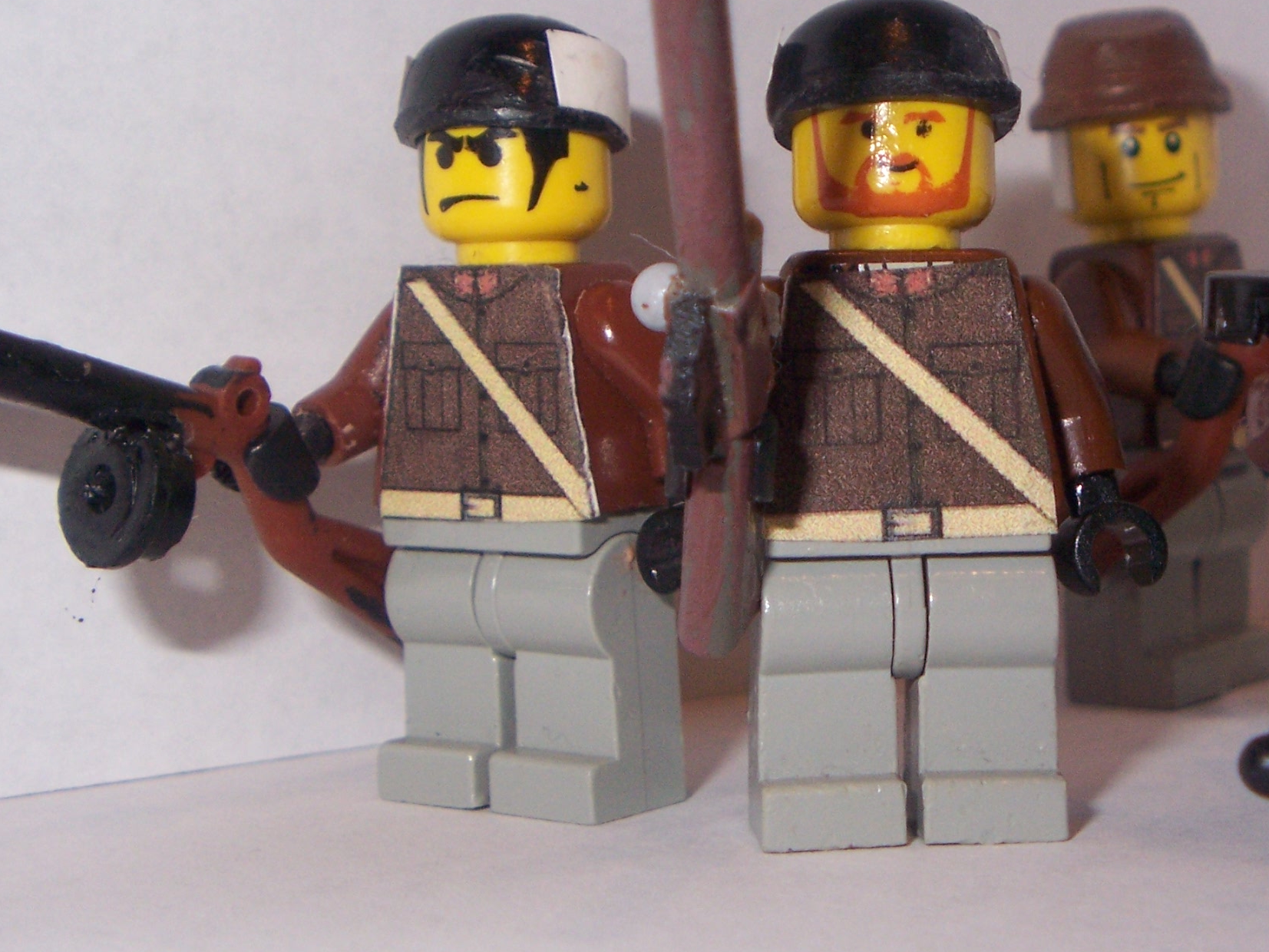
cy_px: 529
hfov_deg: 23.0
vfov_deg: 17.4
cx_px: 808
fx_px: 3116
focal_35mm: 85
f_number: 4.1
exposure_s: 1/80
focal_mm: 9.9
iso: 125
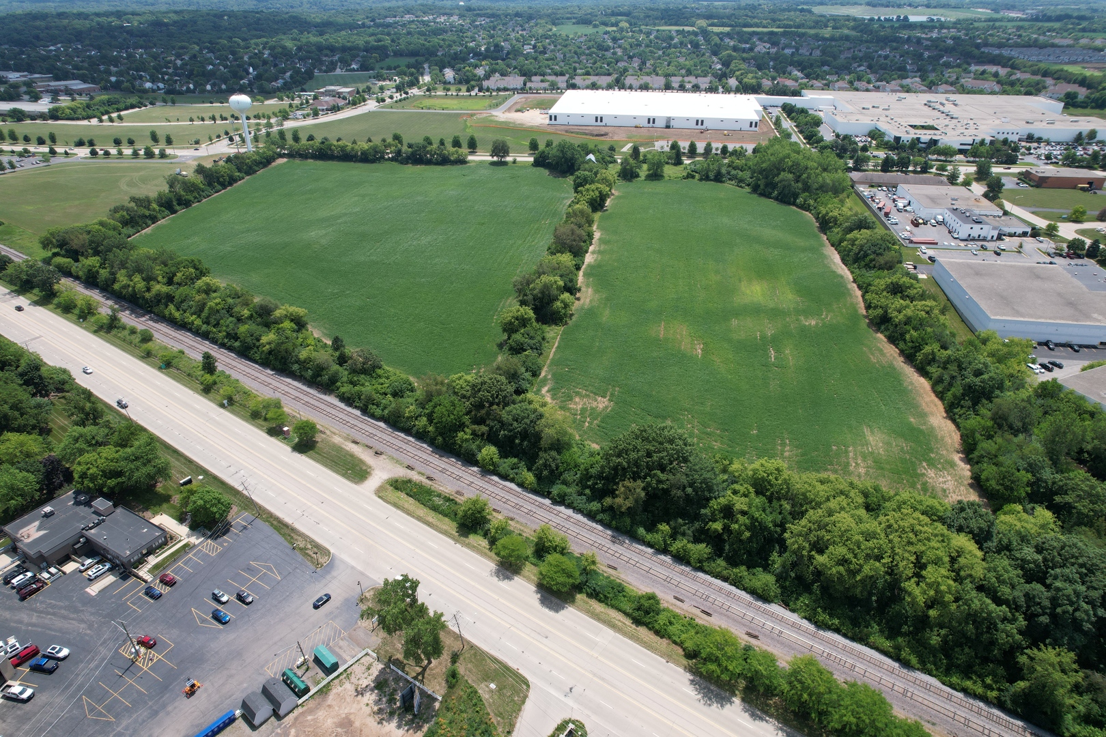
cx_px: 553
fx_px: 676
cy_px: 368
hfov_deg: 78.6
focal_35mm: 22
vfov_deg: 57.2
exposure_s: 1/1600
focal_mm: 8.38
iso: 120
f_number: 2.8
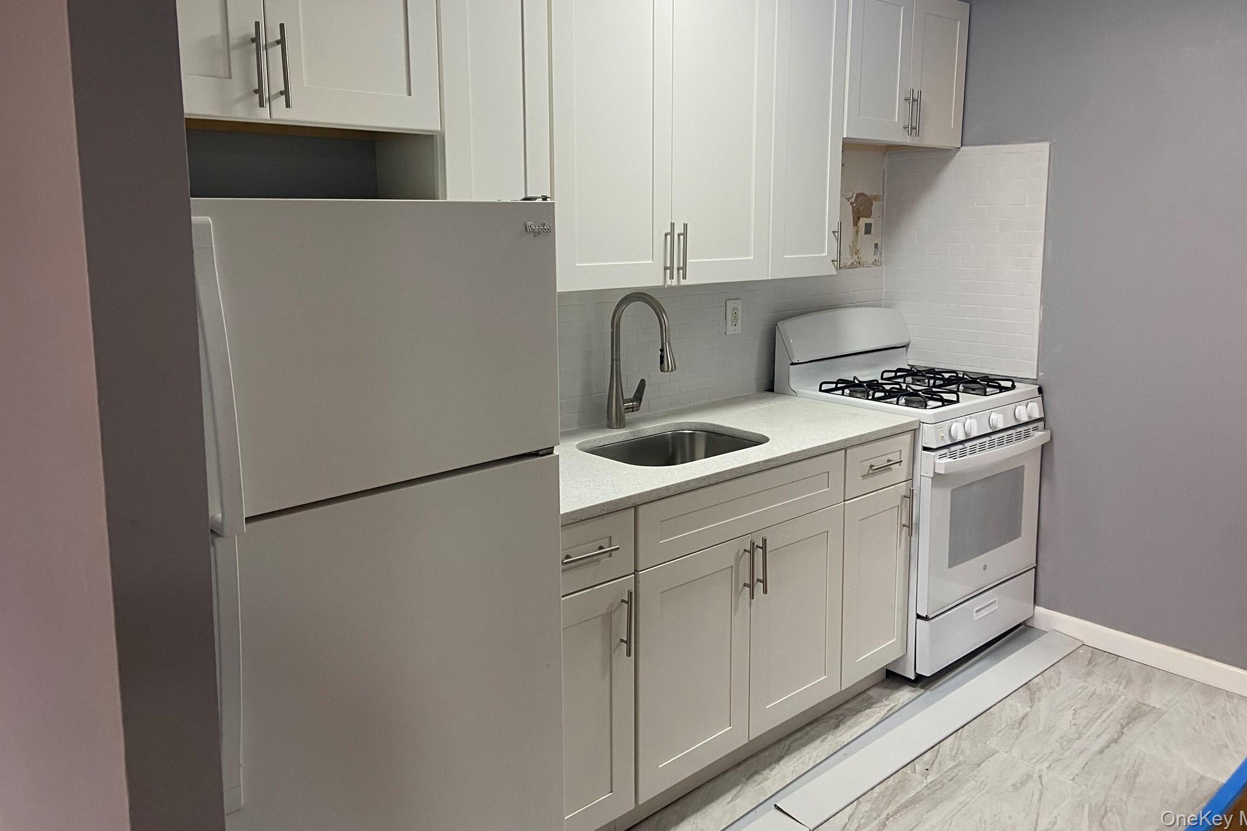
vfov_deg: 46.2
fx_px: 970
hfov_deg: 65.5
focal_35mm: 28
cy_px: 350
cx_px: 643
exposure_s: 1/60
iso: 80
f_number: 1.8
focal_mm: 4.25
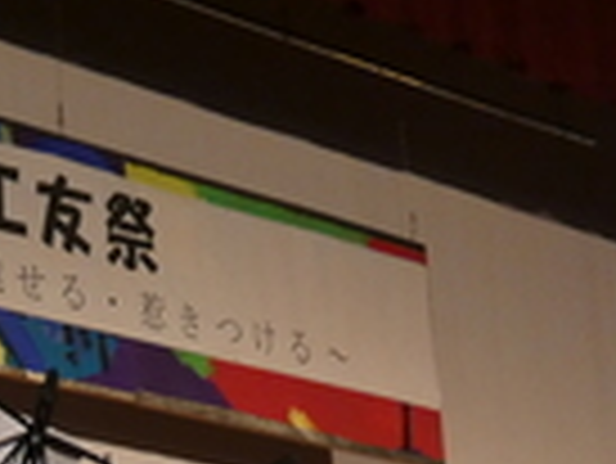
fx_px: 2868
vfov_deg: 8.9
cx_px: -378
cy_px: 748
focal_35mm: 161
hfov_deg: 11.6
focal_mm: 8.2
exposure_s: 1/80
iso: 320
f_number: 3.8
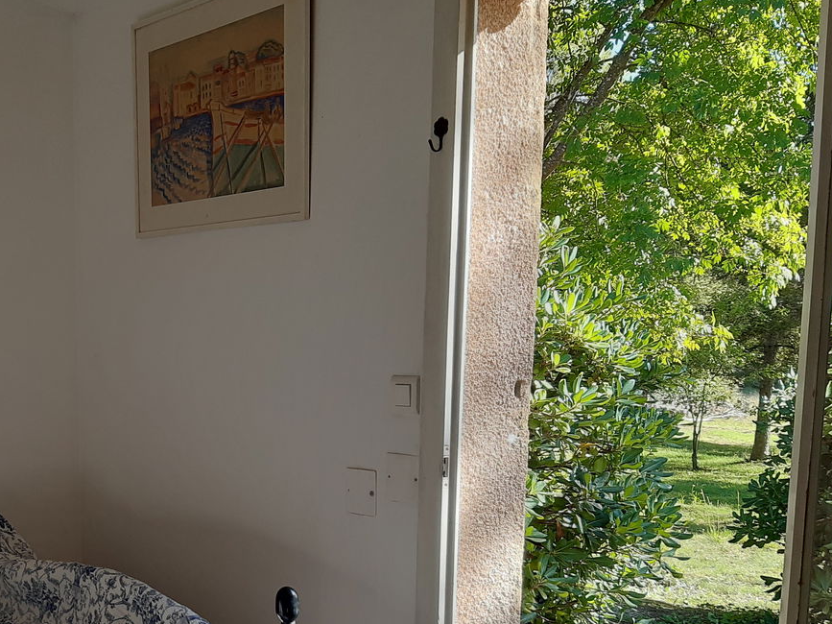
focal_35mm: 48
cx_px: 165
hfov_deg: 38.2
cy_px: 526
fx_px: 1154
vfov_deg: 29.4
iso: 40
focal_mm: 3.92
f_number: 1.7
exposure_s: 1/190
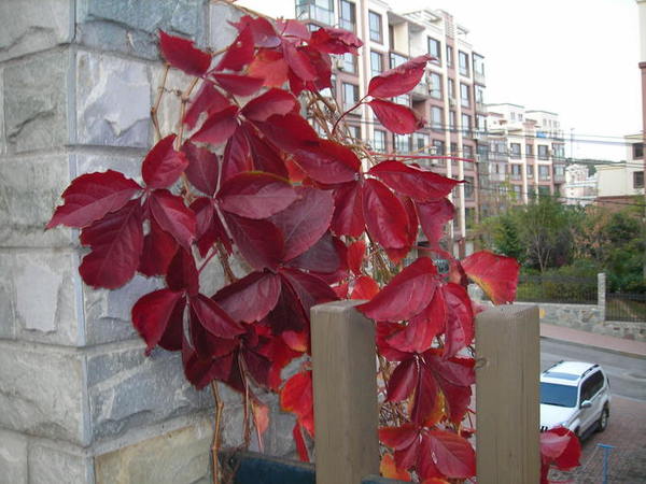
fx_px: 709
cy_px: 242
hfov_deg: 49.0
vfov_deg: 37.7
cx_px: 323
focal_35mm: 38
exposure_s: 1/30
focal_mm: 6.3
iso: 50
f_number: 3.2
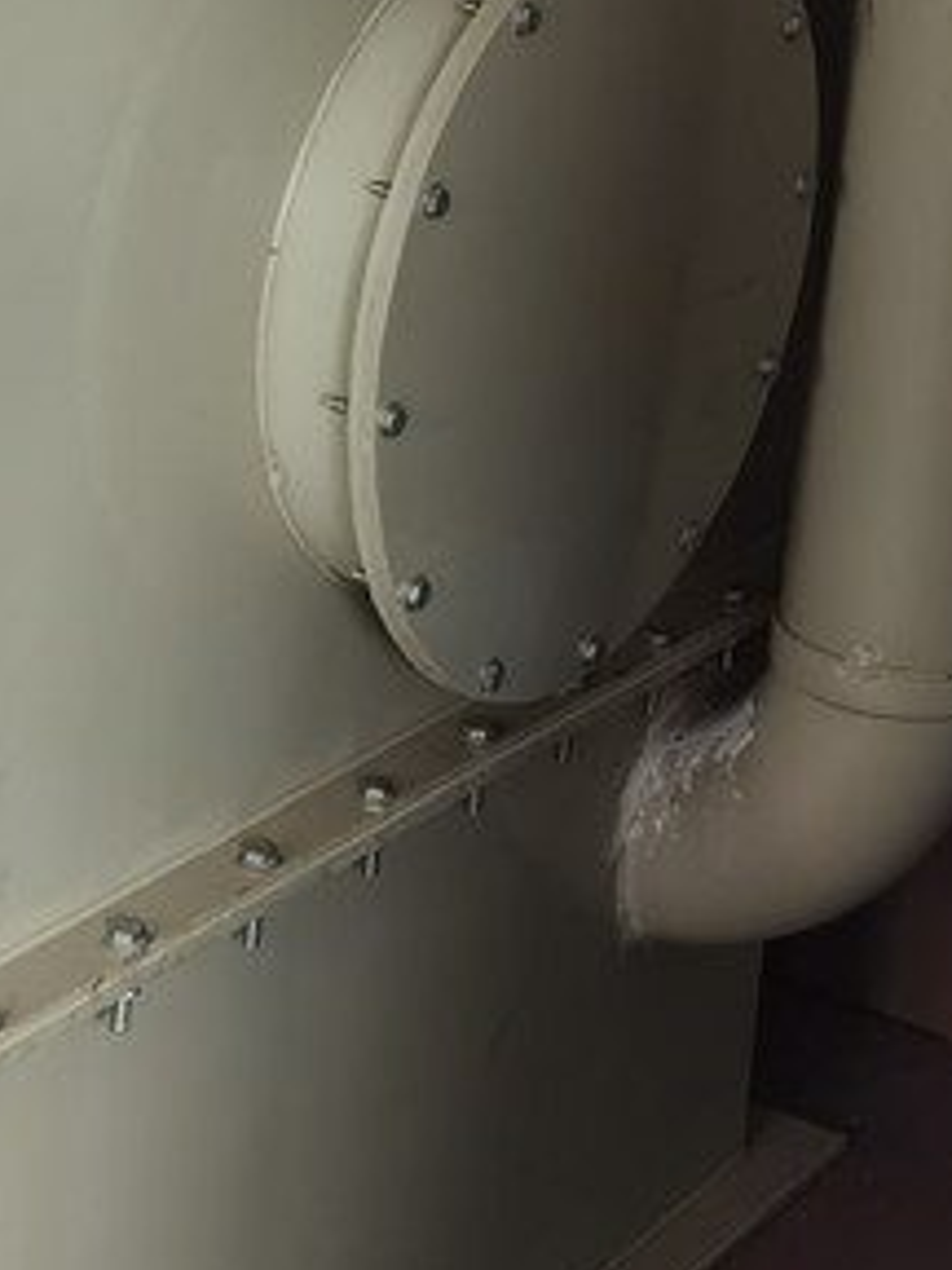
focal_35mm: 100
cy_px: -520
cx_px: 807
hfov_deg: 14.7
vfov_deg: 17.9
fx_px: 3667
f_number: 1.9
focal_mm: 6.71
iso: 320
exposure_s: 1/50
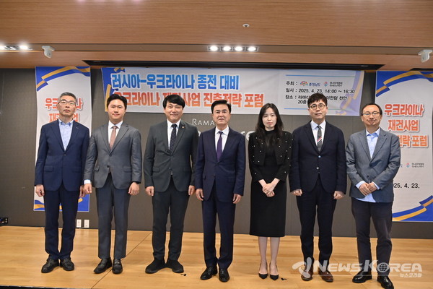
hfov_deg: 61.9
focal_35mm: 30
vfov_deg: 43.6
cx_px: 216
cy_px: 144
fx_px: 361
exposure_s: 1/200
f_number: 5
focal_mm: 30
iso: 1000
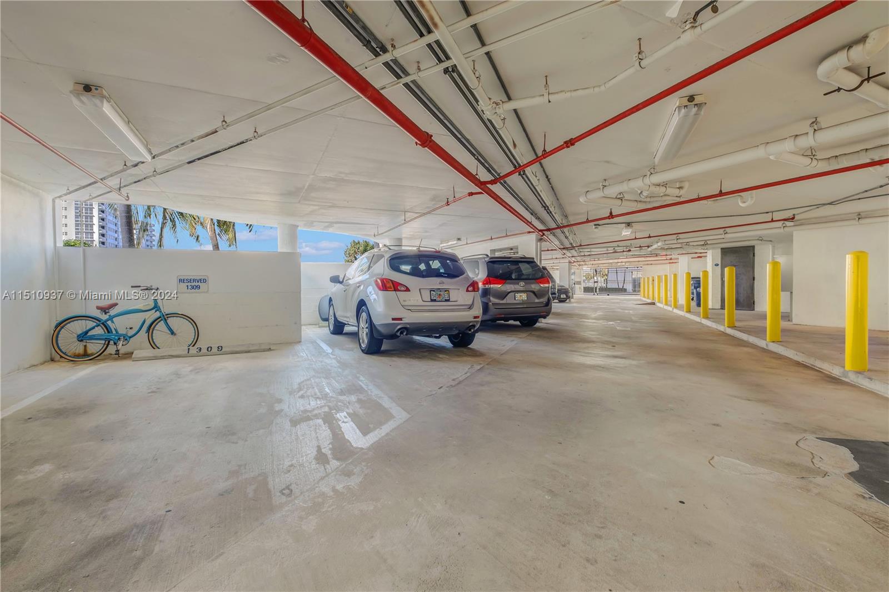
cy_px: 296
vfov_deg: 77.3
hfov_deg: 100.4
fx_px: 370
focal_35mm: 15
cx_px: 444
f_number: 8
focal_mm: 10
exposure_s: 1/15
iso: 400
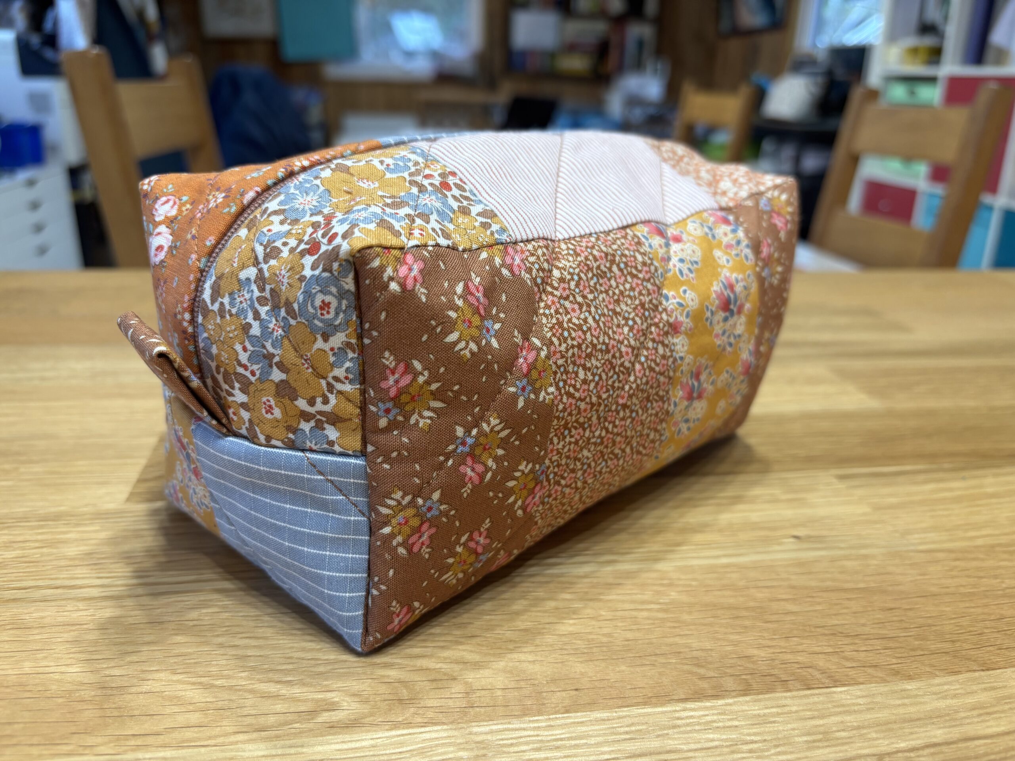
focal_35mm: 26
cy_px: 380
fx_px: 762
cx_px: 508
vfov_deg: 53.1
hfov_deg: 67.3
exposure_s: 1/50
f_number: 1.6
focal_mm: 5.96
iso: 100
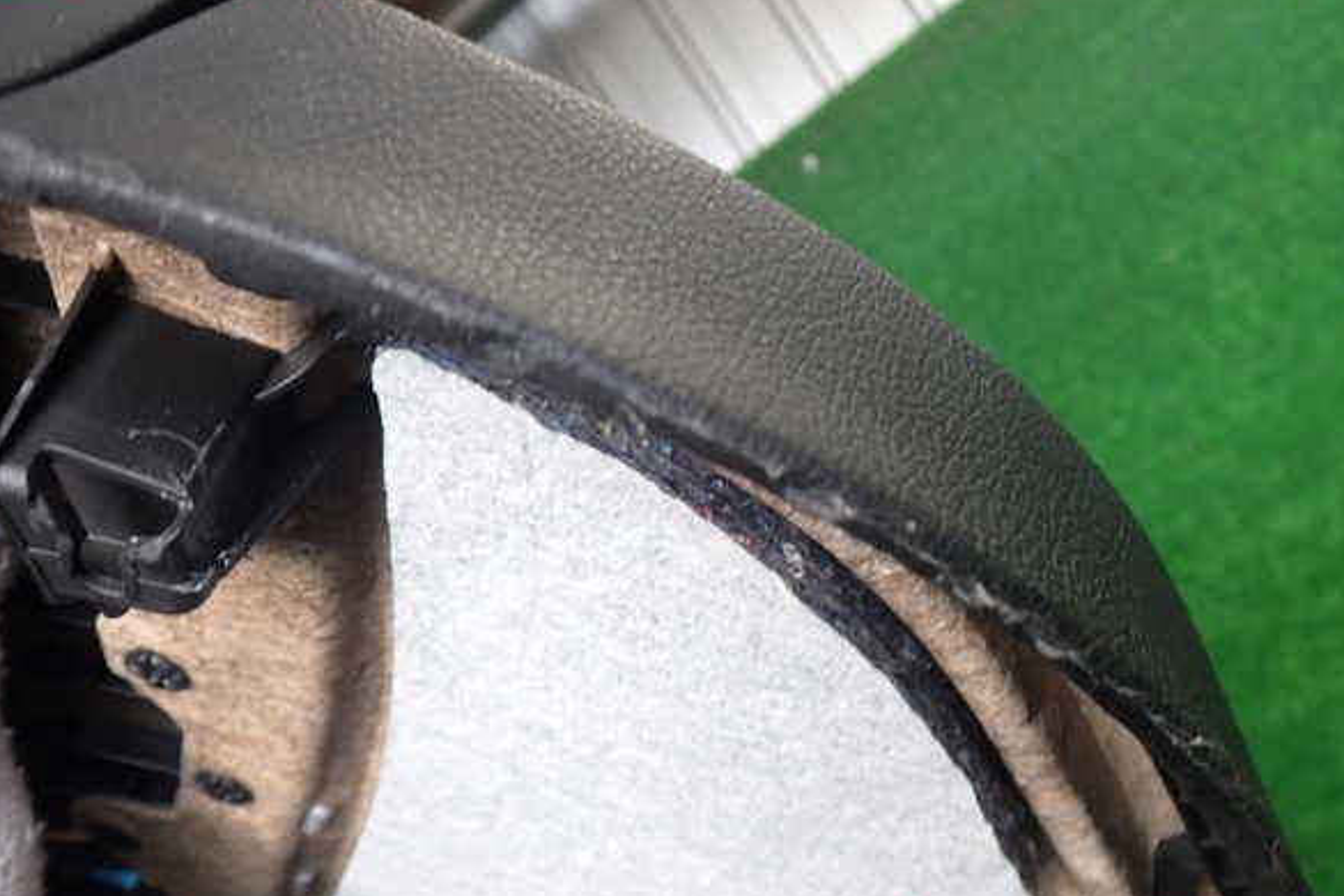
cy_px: 453
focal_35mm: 32
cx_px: 664
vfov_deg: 41.1
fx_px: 1195
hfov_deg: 58.7
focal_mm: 5.4
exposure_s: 1/80
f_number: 2.3
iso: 200
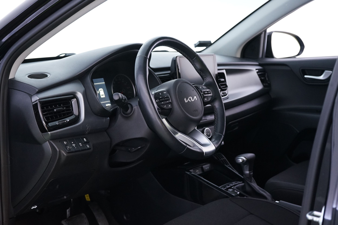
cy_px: 112
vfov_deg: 23.7
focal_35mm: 57
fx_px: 535
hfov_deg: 35.1
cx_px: 169
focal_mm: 57
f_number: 6.3
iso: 2500
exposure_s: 1/10
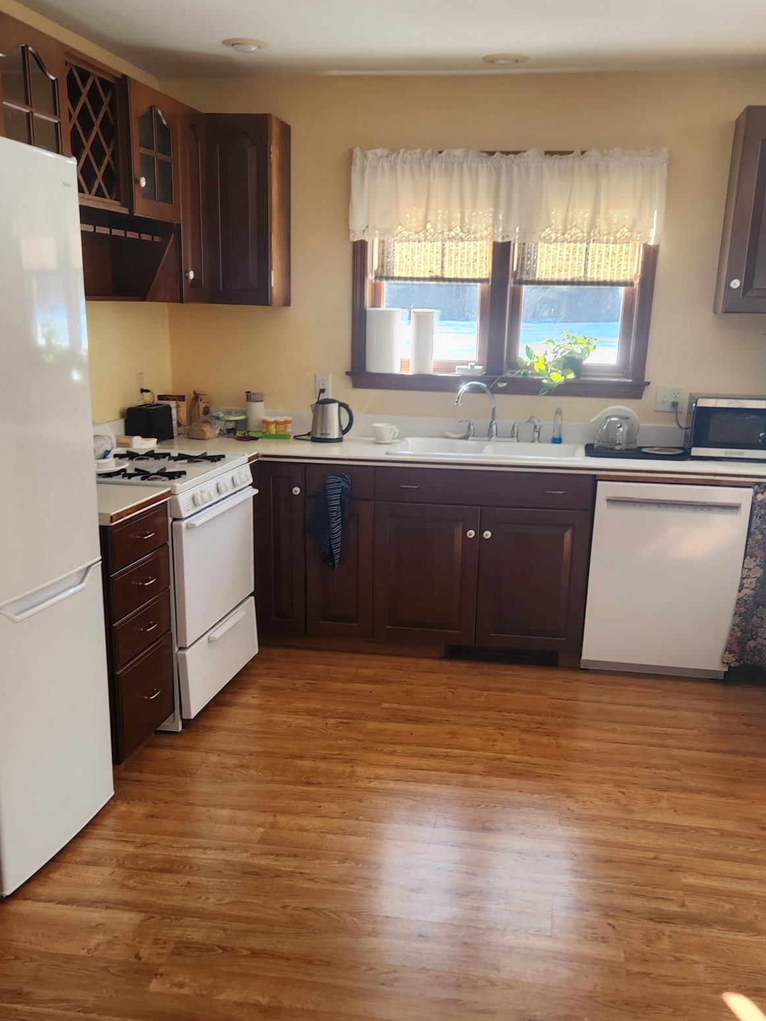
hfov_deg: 41.8
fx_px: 1003
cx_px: 384
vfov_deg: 53.5
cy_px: 628
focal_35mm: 34
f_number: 1.8
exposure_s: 1/180
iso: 125
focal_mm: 5.4
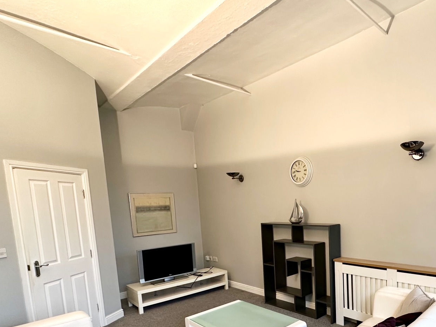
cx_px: 306
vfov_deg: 56.7
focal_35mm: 23
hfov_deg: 70.8
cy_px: 234
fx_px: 290
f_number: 2.2
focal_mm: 2.22
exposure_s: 1/50
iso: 160
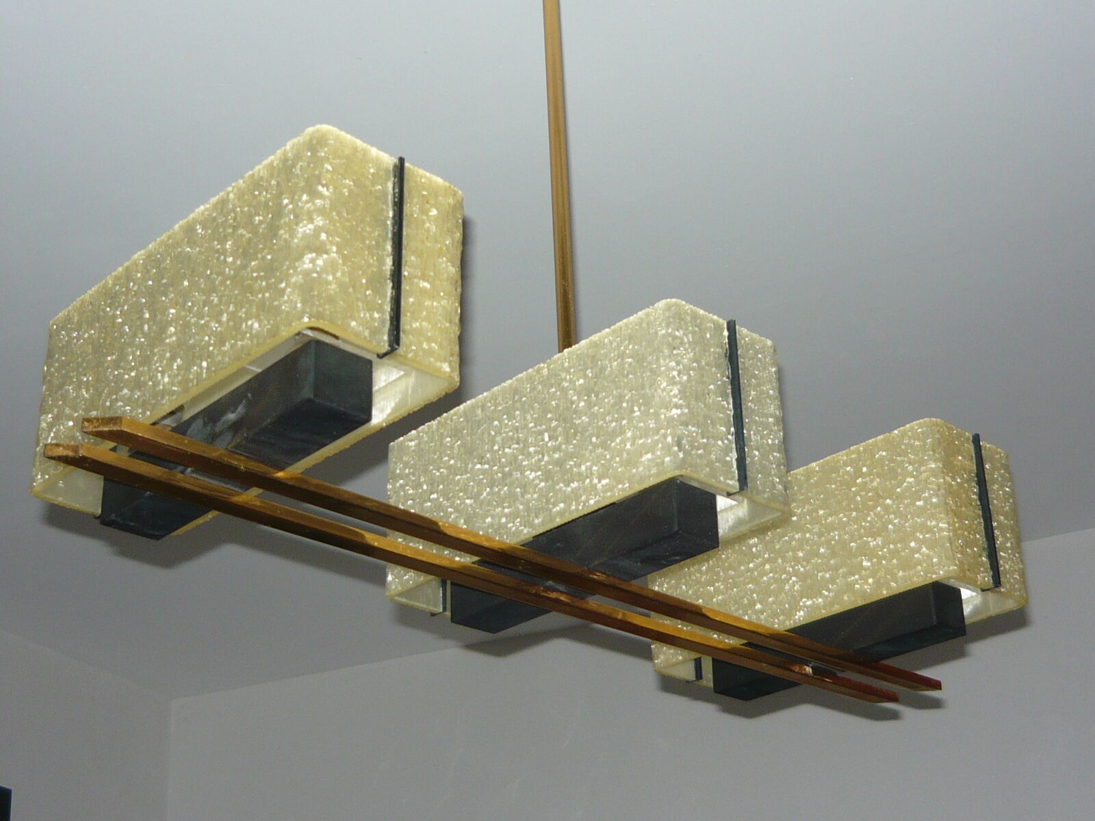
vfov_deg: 27.5
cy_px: 410
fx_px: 1677
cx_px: 548
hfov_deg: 36.2
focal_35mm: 53
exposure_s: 1/30
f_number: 2.8
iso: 100
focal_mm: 5.5
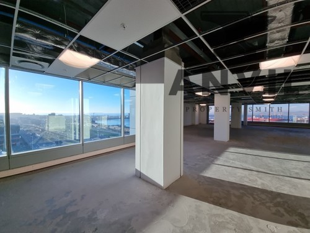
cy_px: 116
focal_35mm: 13
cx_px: 155
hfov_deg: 106.2
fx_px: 116
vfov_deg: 89.9
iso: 50
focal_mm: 2.2
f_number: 2.2
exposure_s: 1/316
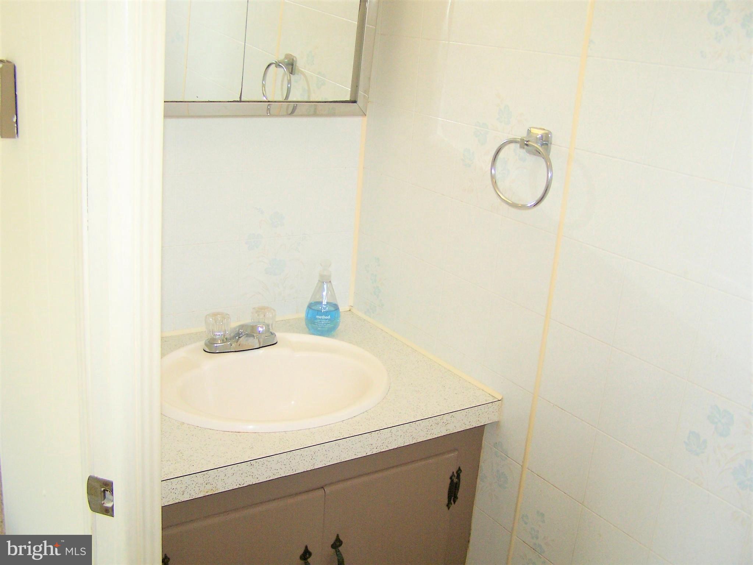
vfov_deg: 37.7
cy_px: 282
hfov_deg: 49.0
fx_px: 827
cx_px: 376
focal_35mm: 38
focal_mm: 6.3
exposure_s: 1/60
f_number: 2.8
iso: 140
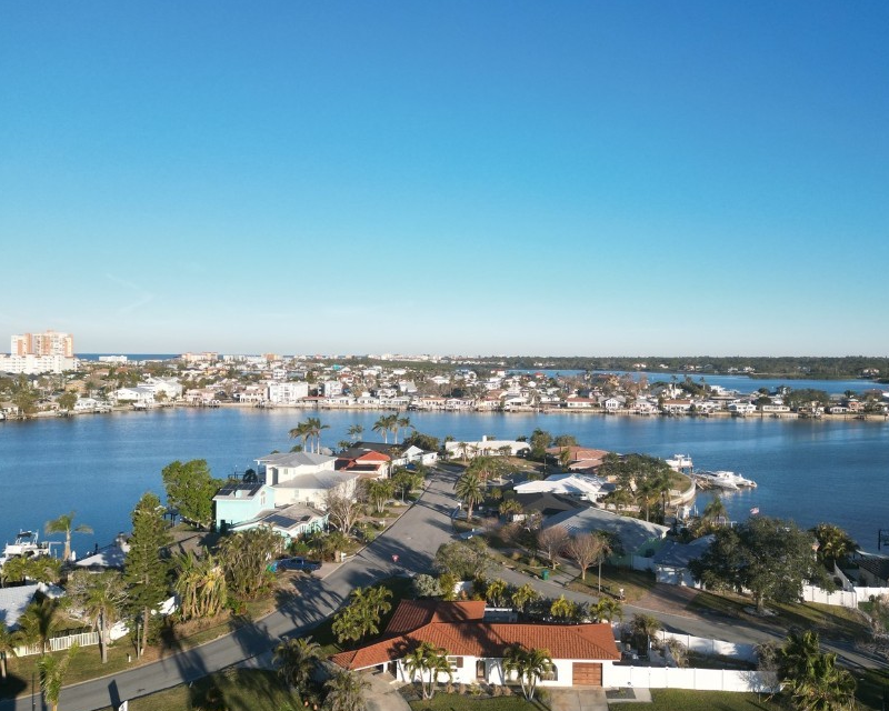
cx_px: 509
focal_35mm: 30
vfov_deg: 48.5
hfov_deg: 58.5
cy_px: 351
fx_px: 789
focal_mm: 6.72
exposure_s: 1/3000
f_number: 1.7
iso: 140
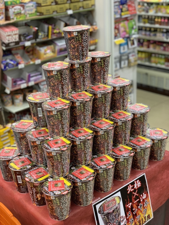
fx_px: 338
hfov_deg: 28.0
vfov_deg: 36.8
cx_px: 84
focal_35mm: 52
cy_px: 112
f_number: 2.4
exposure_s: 1/57
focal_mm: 6
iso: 160
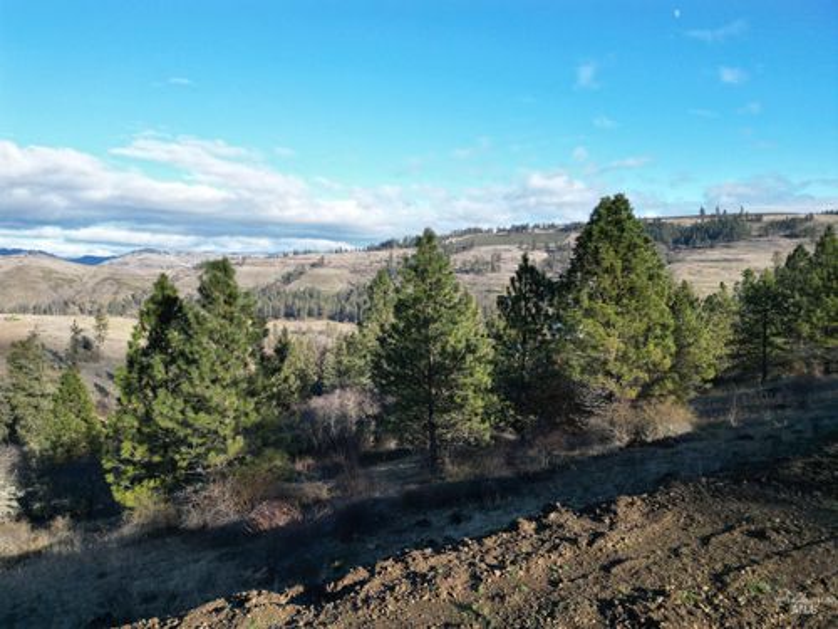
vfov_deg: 56.8
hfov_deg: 71.6
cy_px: 314
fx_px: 581
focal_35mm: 24
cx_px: 419
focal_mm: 6.72
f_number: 1.7
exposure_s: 1/1250
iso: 100
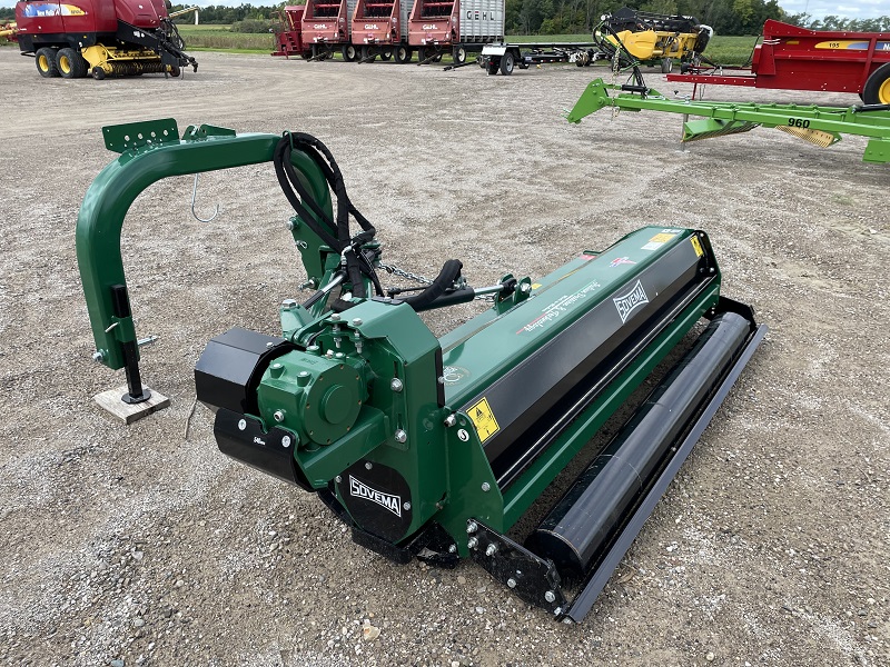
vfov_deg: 53.1
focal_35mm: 26
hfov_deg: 67.3
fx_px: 668
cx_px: 445
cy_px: 334
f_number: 1.6
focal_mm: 4.2
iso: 32
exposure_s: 1/1383
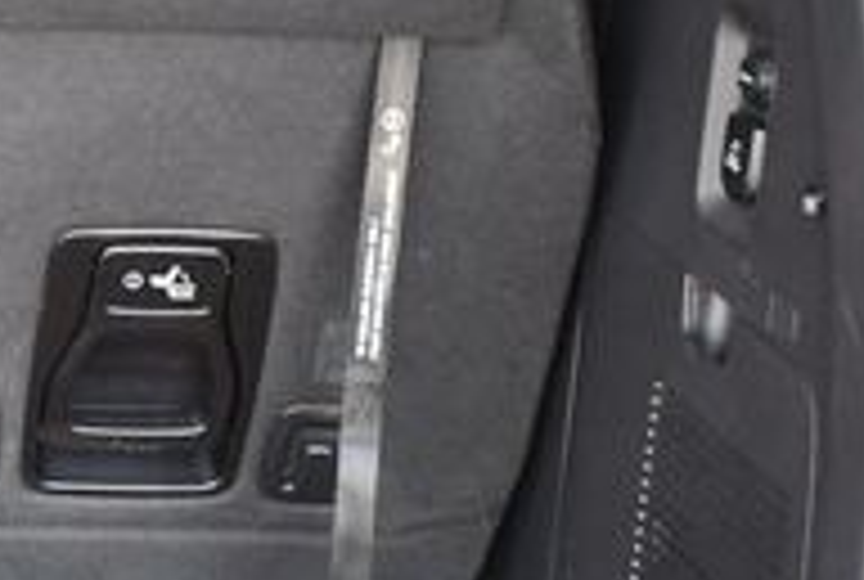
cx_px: -288
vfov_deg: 10.4
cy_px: 301
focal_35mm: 133
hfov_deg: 14.7
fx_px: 3199
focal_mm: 20
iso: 800
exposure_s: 1/200
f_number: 3.5
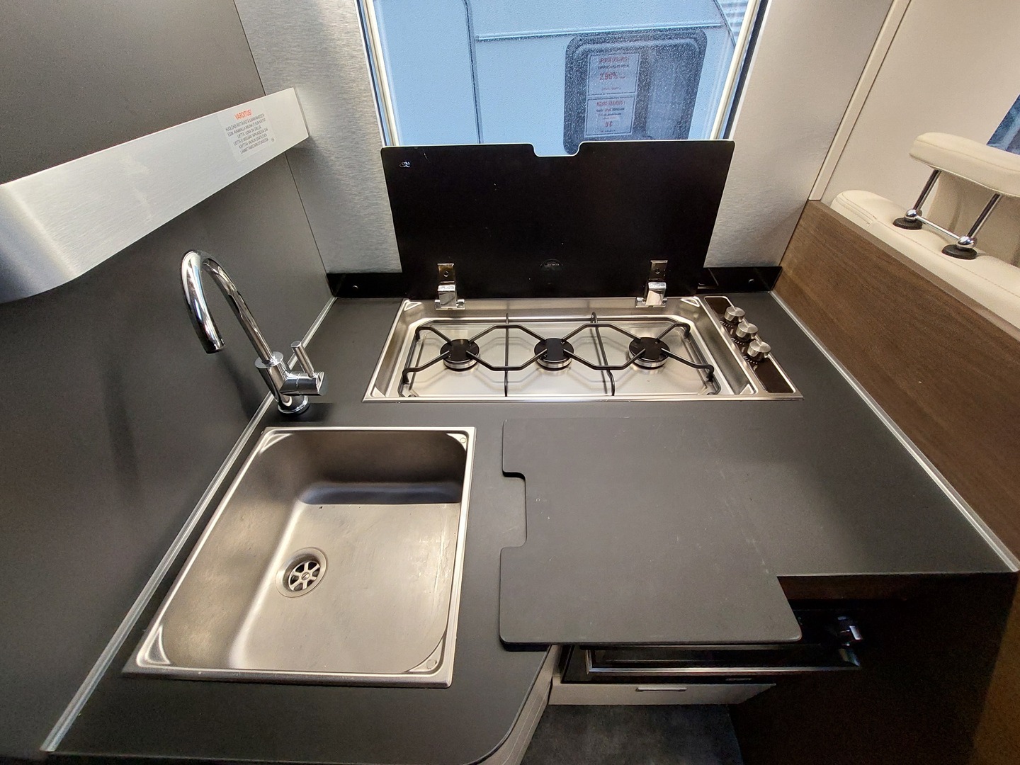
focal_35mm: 13
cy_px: 382
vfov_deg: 89.9
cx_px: 510
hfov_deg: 106.2
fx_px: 383
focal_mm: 1.74
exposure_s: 1/33
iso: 320
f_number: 2.2
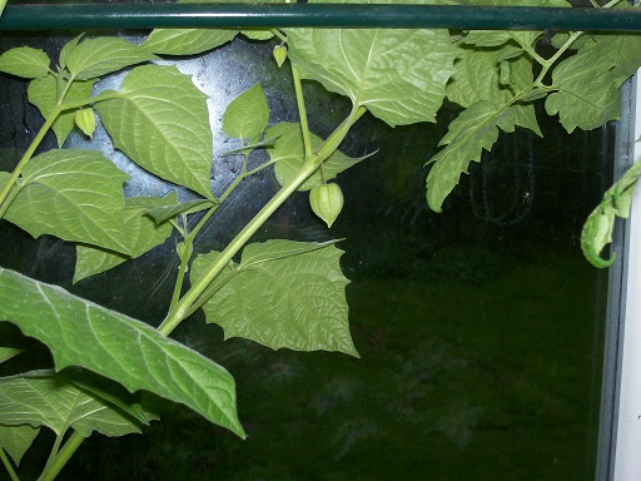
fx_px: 778
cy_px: 240
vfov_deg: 34.3
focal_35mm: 42
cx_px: 320
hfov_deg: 44.8
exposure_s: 1/68.5
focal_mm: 7
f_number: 2.9
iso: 80
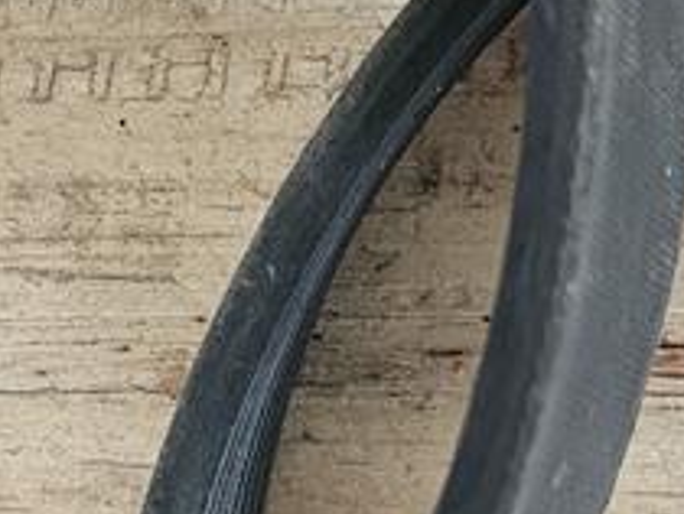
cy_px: 374
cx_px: 72
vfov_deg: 13.2
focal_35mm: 112
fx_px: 2216
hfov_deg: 17.3
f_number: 1.8
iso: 1000
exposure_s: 1/100
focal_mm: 5.4
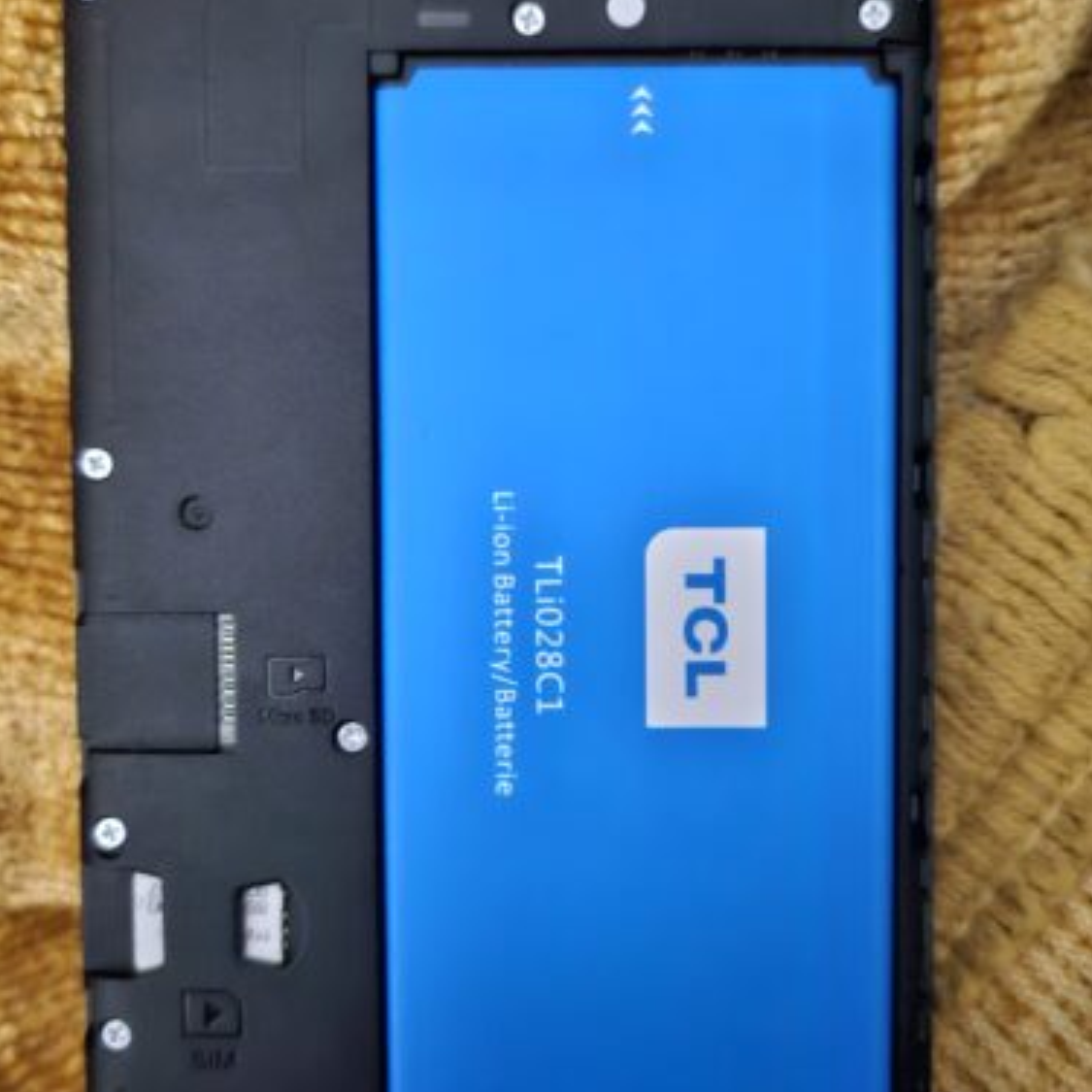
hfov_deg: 55.5
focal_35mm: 29
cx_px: 597
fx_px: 1035
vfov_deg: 55.6
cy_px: 534
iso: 1600
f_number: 1.8
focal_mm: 5
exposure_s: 1/13
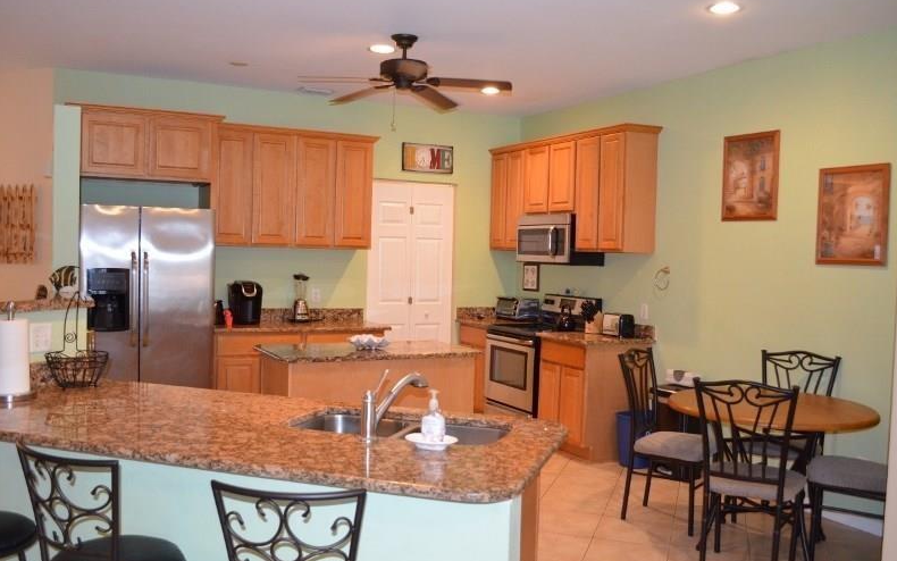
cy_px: 288
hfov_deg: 56.7
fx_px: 831
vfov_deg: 37.3
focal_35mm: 34
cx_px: 452
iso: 2000
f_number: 3.8
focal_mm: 22
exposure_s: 1/60
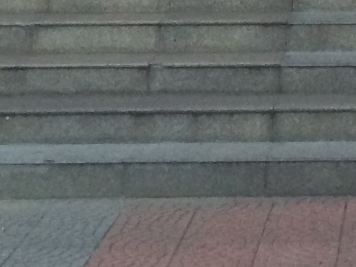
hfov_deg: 11.8
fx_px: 1677
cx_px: 436
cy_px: -353
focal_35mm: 163
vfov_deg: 8.4
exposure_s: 1/30
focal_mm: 4.15
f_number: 2.2
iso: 125
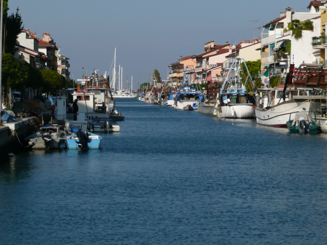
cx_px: 164
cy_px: 122
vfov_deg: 11.6
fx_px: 1209
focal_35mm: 128
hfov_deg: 15.4
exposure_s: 1/250
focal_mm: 20.9
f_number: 11
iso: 100
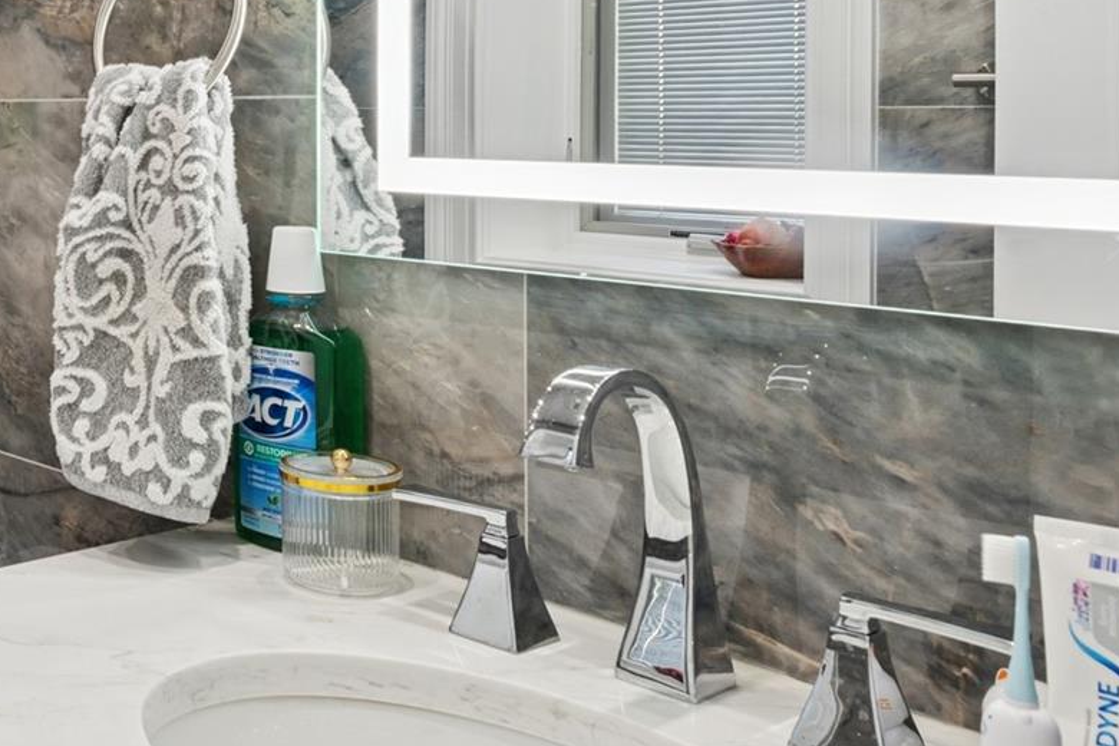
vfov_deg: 31.3
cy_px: 179
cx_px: -171
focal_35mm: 42
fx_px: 1305
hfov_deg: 37.2
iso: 200
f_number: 9
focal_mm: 16
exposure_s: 1/8
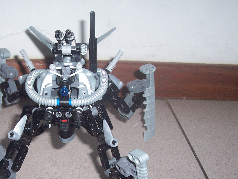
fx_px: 385
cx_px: 81
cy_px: 131
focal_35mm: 56
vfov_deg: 25.8
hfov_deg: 34.1
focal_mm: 5.6
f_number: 2.8
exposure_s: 1/60
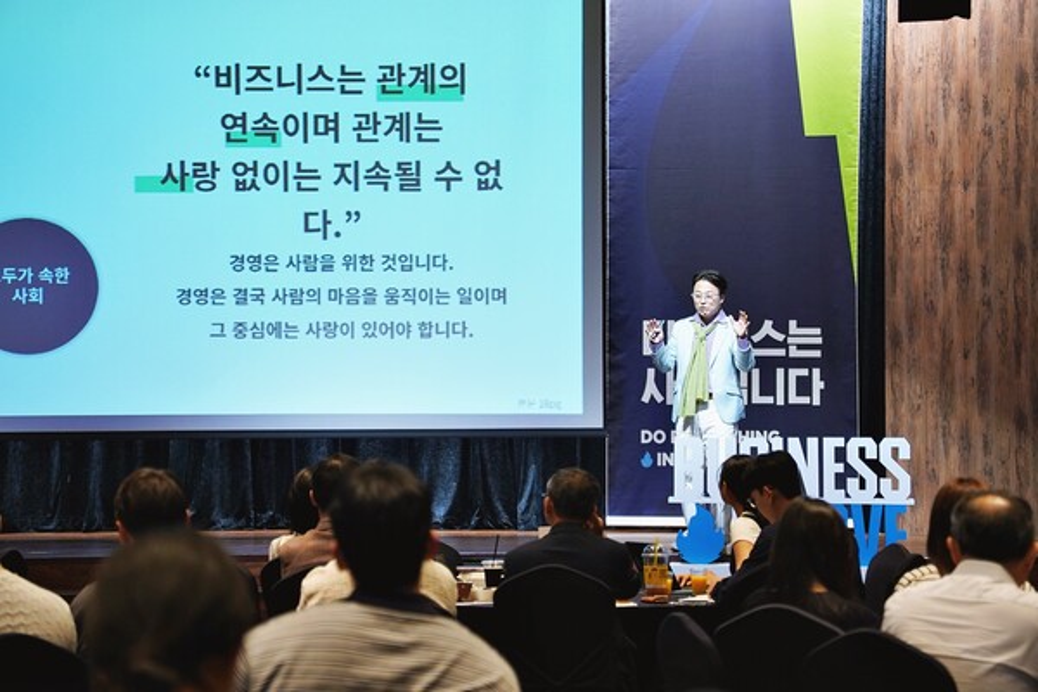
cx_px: 519
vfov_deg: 13.0
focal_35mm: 105
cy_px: 346
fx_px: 3027
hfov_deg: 19.5
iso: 1000
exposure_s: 1/125
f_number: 2.8
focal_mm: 70
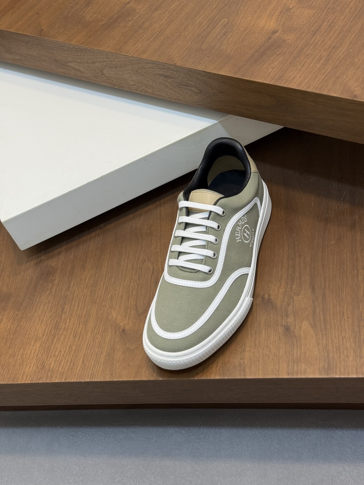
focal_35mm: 48
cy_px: 242
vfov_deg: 39.7
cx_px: 182
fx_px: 673
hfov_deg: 30.3
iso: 50
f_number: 1.78
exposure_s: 1/121
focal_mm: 6.76
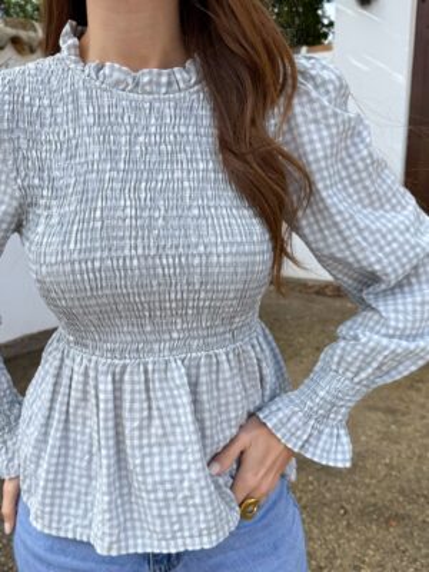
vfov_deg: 71.6
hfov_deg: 56.8
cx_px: 214
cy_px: 286
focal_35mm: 24
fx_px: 397
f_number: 1.78
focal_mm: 6.76
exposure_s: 1/1585
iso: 80
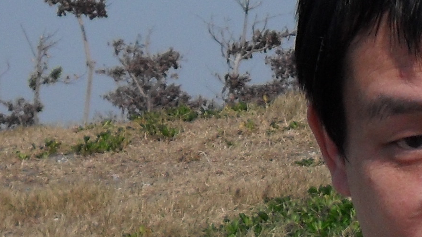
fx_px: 1756
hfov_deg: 13.5
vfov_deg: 7.5
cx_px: 443
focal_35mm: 157
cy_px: 405
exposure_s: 1/250
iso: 100
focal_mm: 6.2
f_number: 8.9
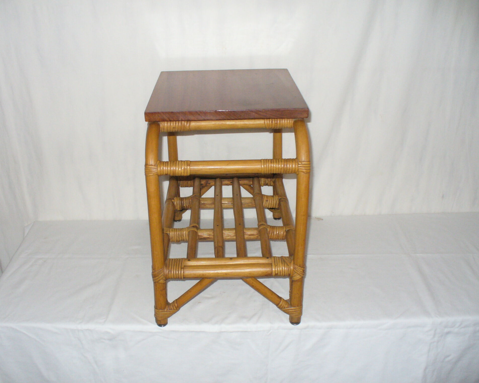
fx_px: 553
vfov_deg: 38.2
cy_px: 190
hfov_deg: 46.8
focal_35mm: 39
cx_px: 225
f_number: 2.8
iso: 200
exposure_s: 1/30
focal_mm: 6.1
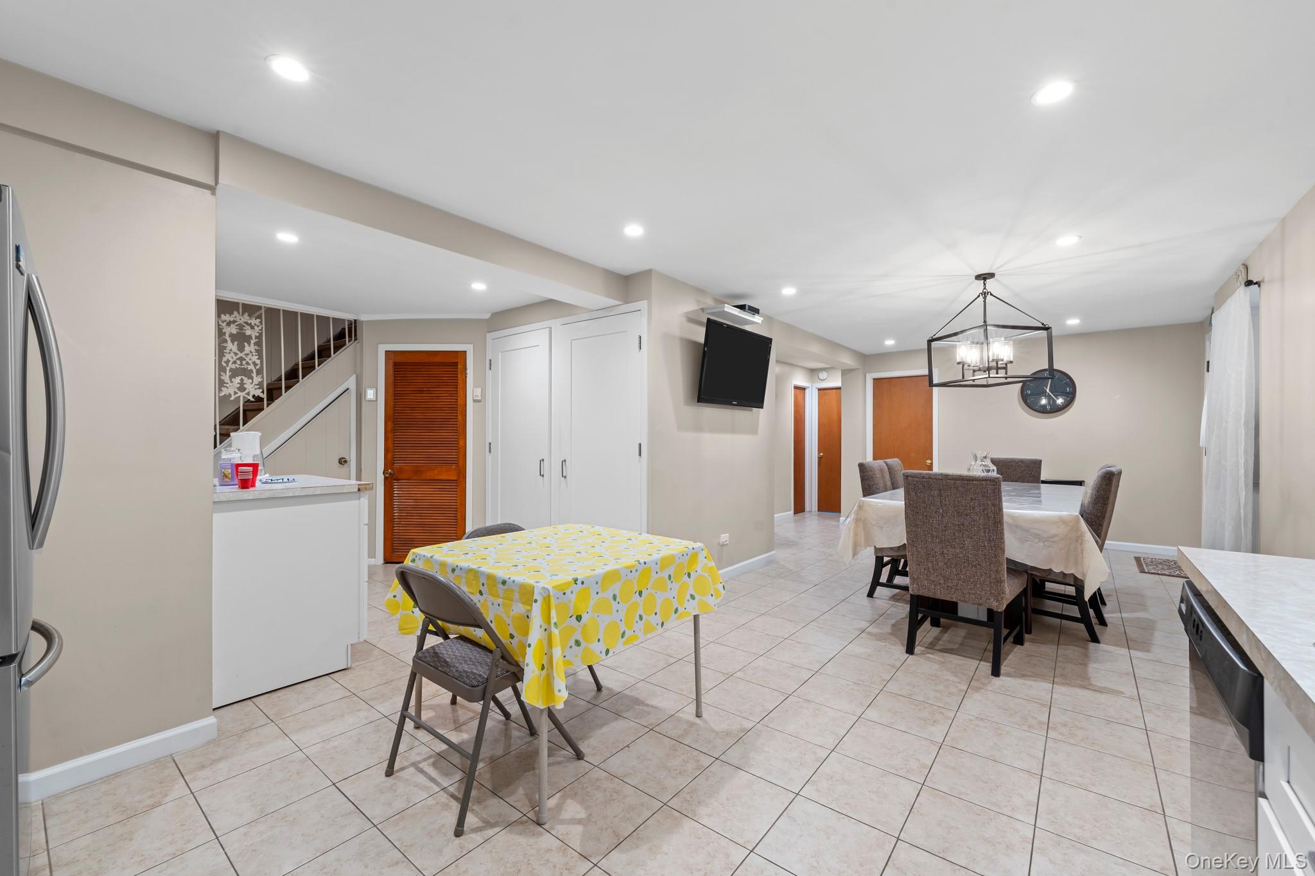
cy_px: 438
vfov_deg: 81.2
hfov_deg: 104.3
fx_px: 511
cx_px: 658
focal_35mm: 14
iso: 400
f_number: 10
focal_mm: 14
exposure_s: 1/1.25
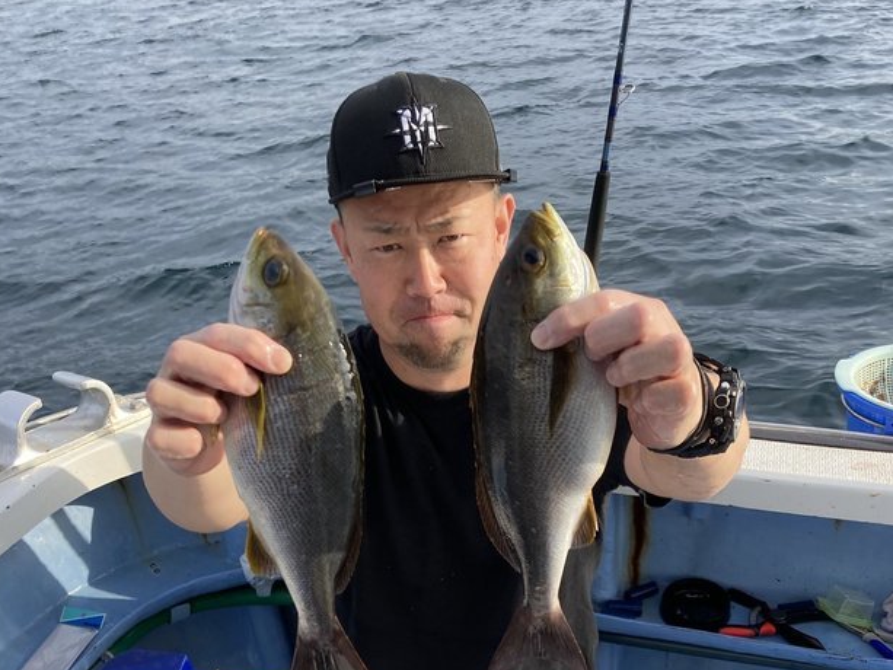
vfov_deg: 35.0
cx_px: 453
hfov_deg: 47.9
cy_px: 583
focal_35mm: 39
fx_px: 1006
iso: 20
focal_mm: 3.99
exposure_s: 1/684
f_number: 1.8
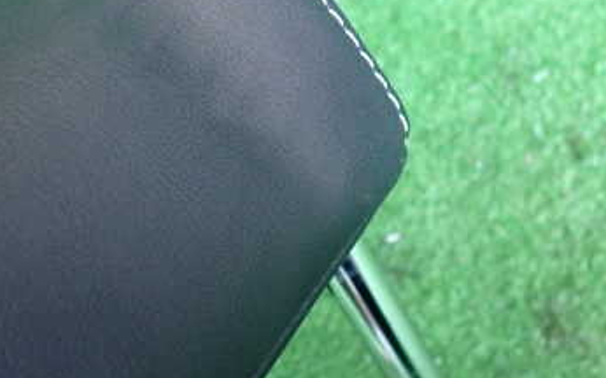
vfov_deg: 27.9
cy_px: 147
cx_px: 292
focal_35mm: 46
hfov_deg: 43.5
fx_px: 759
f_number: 2
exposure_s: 1/30
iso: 400
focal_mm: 4.5
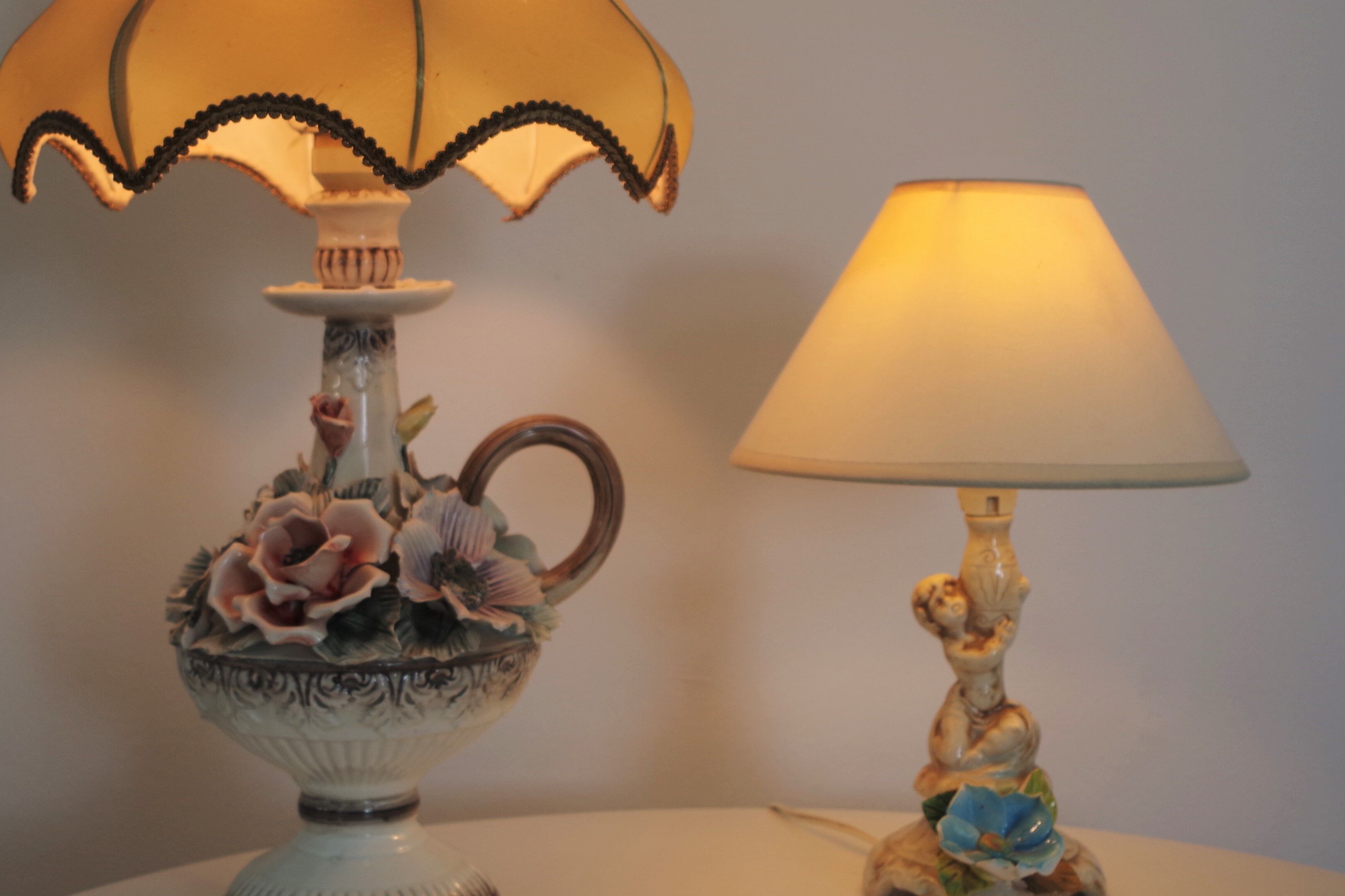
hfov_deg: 35.0
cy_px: 249
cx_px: 599
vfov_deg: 23.6
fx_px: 2129
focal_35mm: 57
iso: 200
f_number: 4
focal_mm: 21.25
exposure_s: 1/100
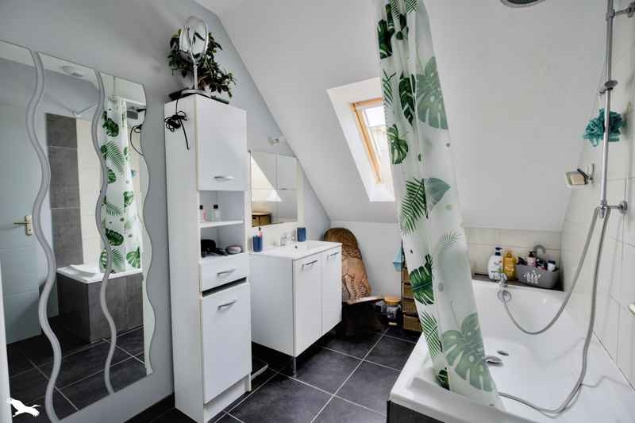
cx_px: 318
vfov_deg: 73.7
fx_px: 282
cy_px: 212
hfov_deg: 96.7
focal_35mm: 16
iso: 800
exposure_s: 1/40
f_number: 8
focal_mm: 16
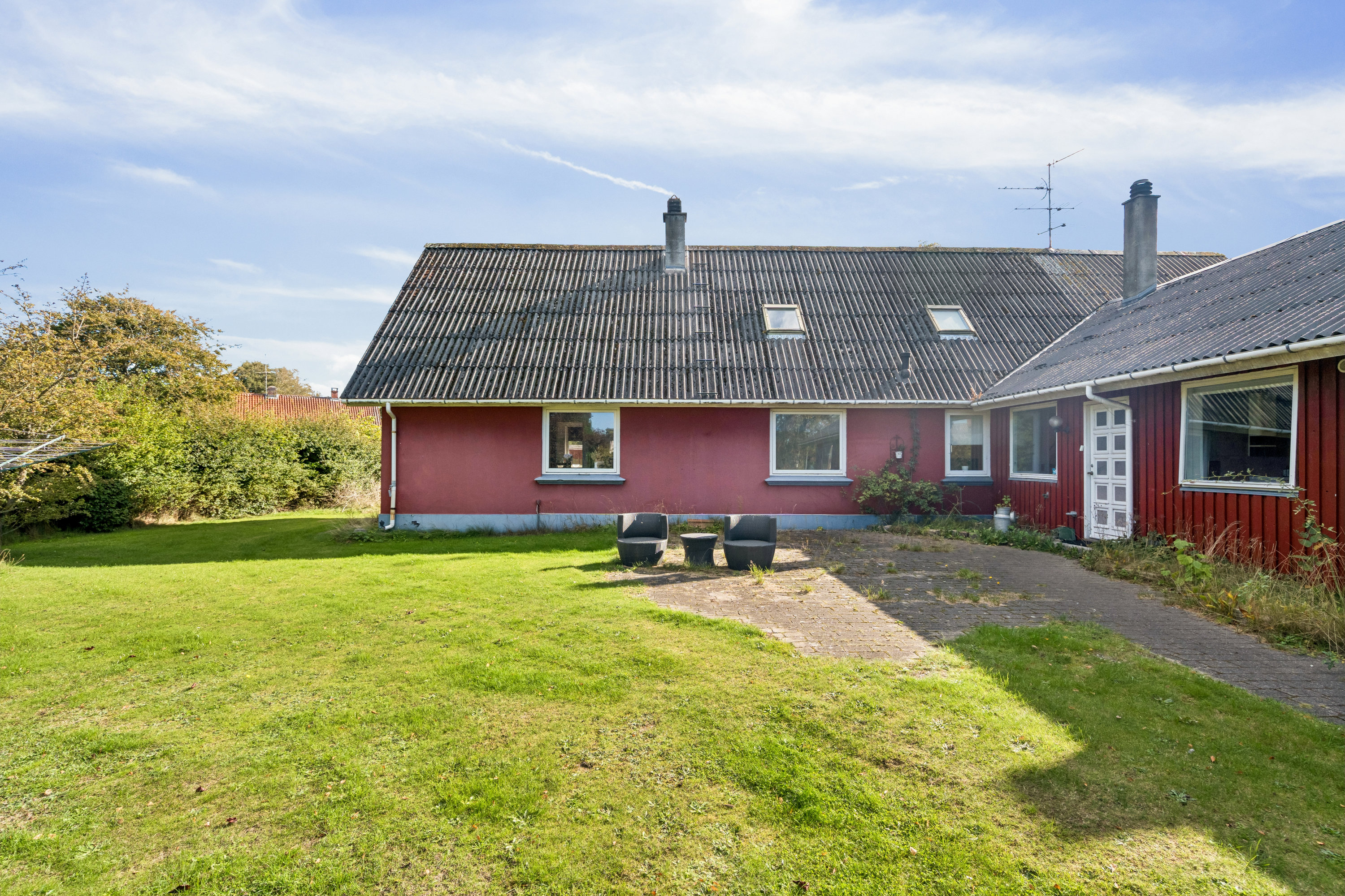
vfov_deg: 70.4
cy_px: 448
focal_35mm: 17
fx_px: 635
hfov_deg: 93.3
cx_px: 672
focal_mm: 17
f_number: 5.6
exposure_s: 1/1250
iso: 400
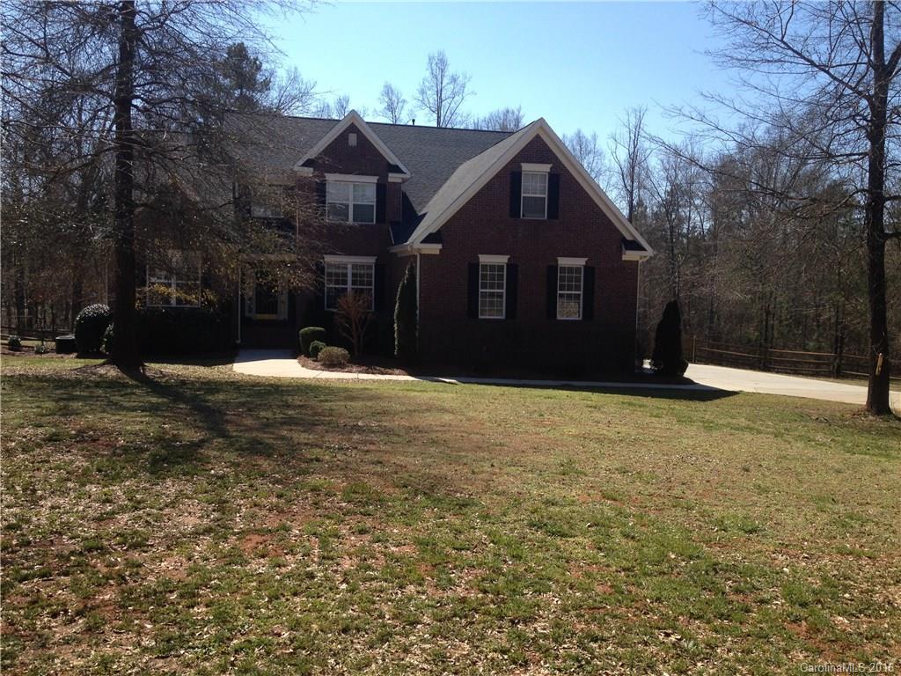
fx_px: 911
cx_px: 450
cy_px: 338
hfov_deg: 52.6
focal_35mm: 35
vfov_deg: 40.7
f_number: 2.4
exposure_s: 1/1346
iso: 50
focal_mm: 4.28
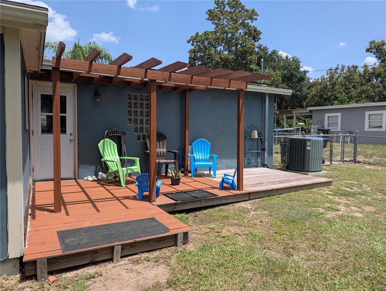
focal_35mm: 24
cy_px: 146
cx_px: 193
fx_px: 268
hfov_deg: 71.5
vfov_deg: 56.9
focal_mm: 6.9
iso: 20
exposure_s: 1/1119
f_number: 1.68
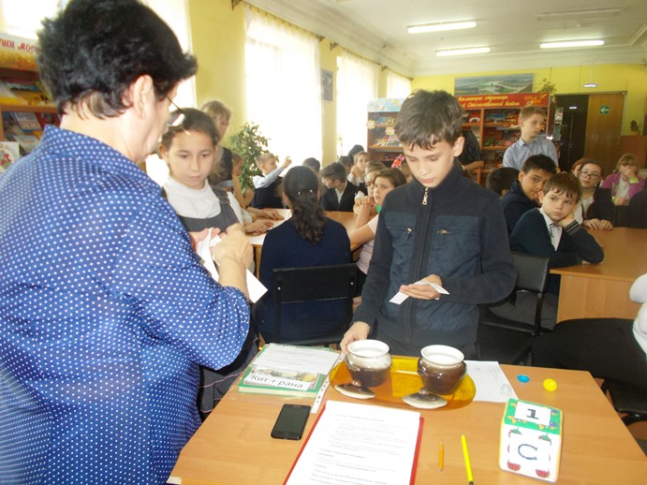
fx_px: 486
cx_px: 324
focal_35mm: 26
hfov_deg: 67.3
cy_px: 242
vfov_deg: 53.0
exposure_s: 1/25
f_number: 3.2
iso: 200
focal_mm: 4.6
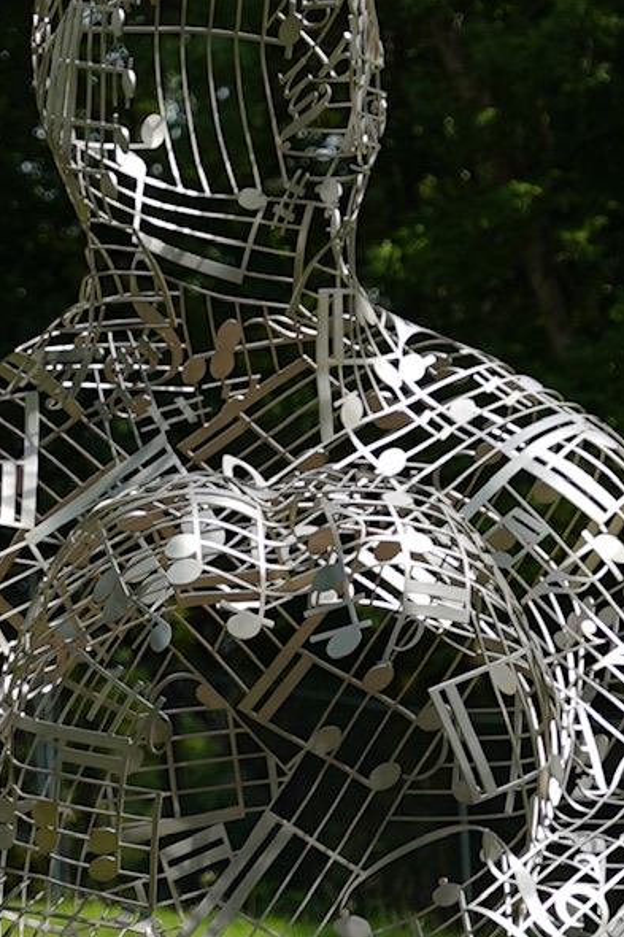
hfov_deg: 3.4
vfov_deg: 5.0
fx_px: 10665
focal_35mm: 410
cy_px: 708
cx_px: 151
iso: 50
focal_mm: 70
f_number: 3.2
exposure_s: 1/250
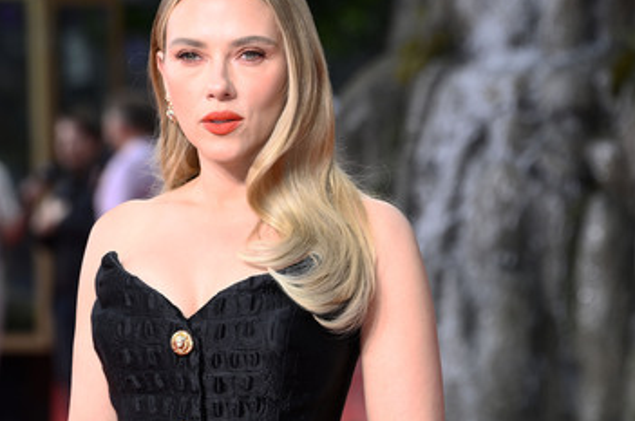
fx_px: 6799
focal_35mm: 386
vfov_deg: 3.6
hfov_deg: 5.3
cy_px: 175
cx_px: 249
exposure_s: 1/200
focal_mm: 300
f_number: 8
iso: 640
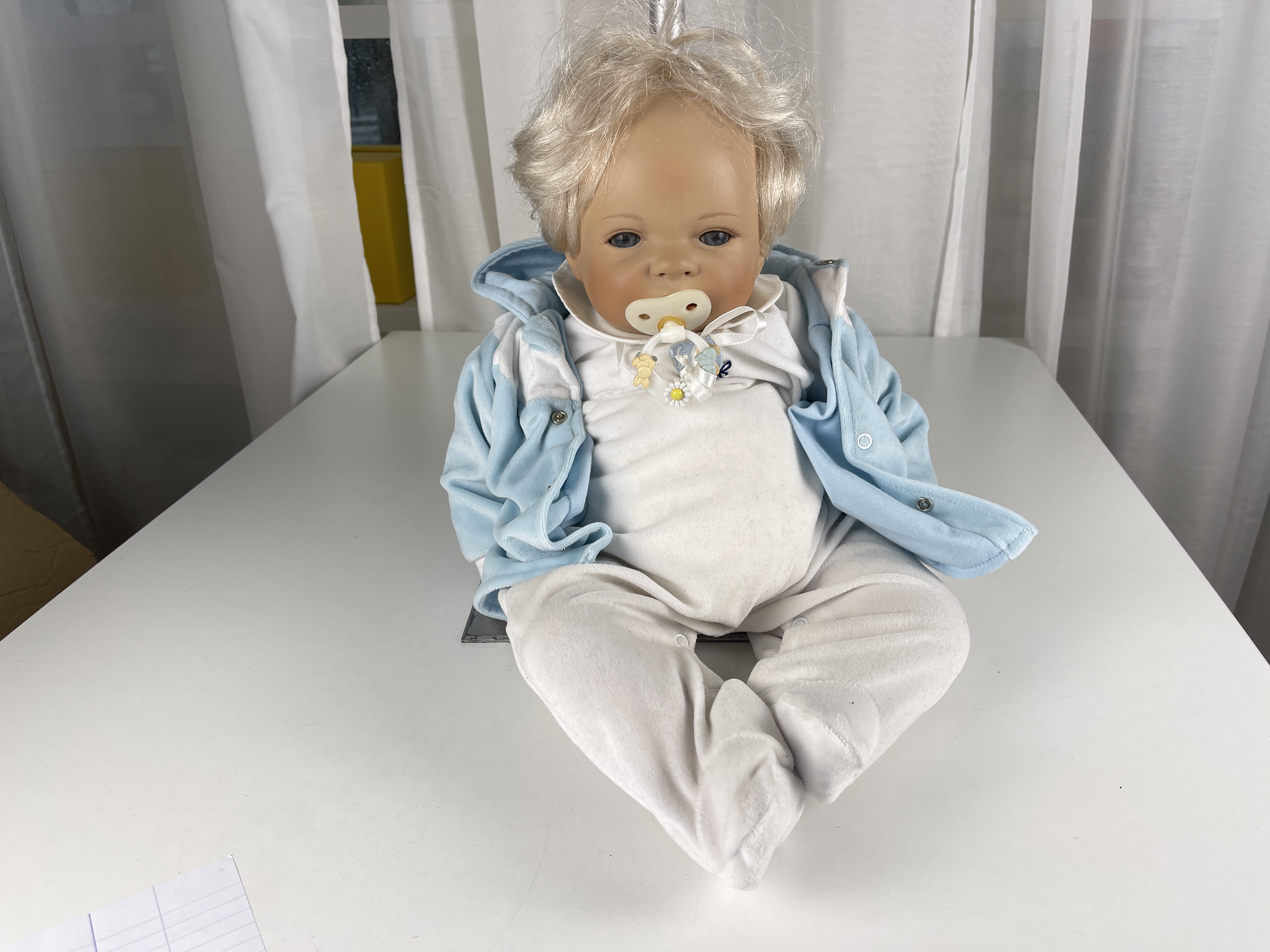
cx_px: 635
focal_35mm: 25
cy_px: 476
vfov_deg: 54.9
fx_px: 917
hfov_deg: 69.4
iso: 32
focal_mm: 5.1
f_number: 1.6
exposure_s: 1/129
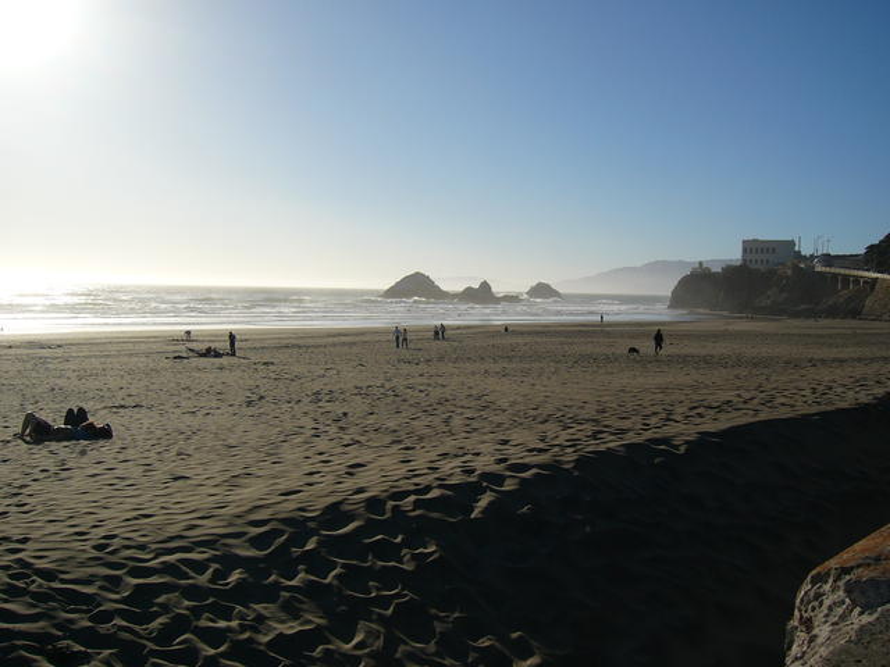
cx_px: 445
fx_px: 900
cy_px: 334
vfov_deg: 40.7
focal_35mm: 35
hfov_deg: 52.6
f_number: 8
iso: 50
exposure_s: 1/400
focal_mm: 5.8
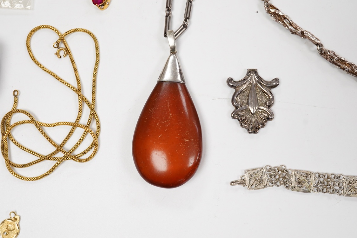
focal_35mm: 45
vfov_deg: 29.9
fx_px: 446
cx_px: 178
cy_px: 119
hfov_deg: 43.6
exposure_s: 1/160
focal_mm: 30
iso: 2500
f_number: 13
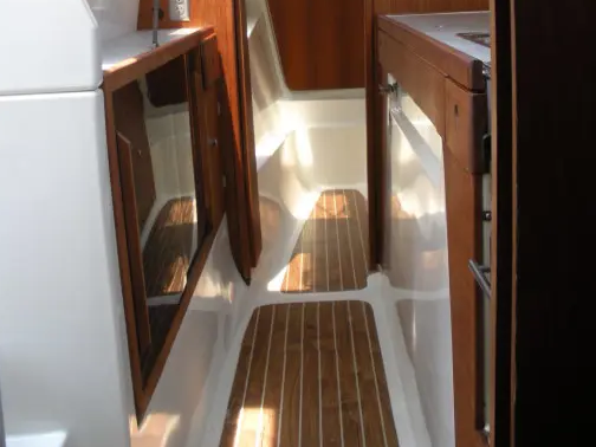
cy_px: 61
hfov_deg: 38.2
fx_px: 861
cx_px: 301
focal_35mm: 50
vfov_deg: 28.2
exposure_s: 1/58
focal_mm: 6.3
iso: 123
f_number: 3.5
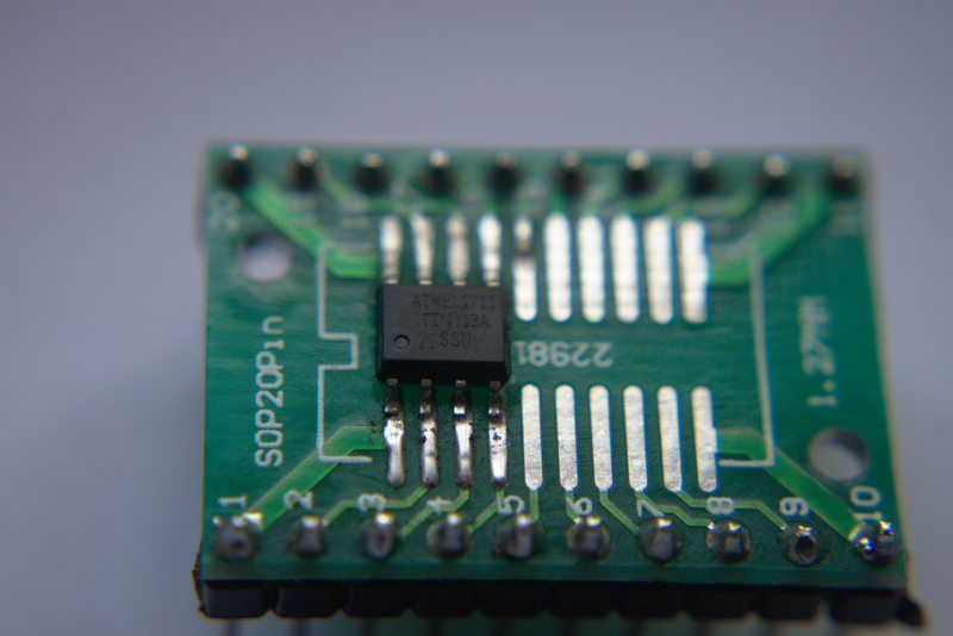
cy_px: 318
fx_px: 1907
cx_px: 476
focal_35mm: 72
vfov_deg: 18.9
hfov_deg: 28.1
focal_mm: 48
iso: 400
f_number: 5.6
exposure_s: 1/125
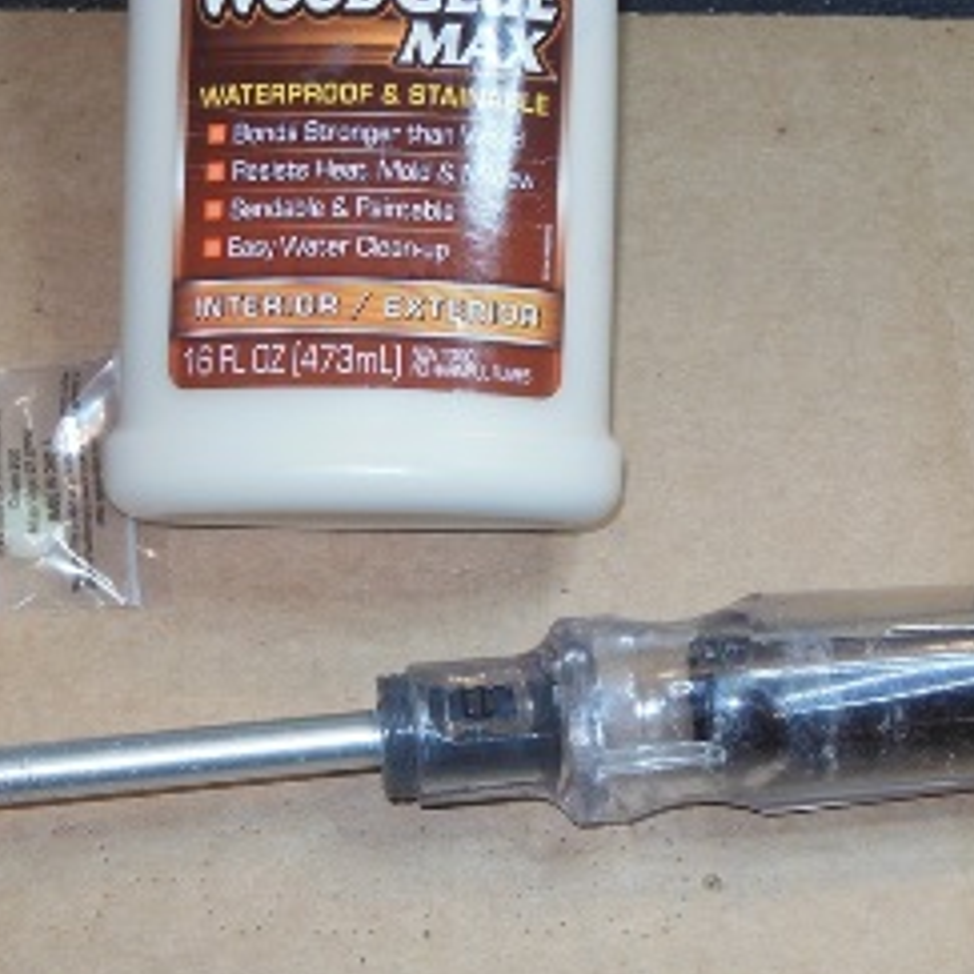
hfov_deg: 27.6
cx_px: 369
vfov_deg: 27.6
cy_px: 613
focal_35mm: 62
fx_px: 1974
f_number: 3.6
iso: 125
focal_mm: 6.8
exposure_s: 1/30
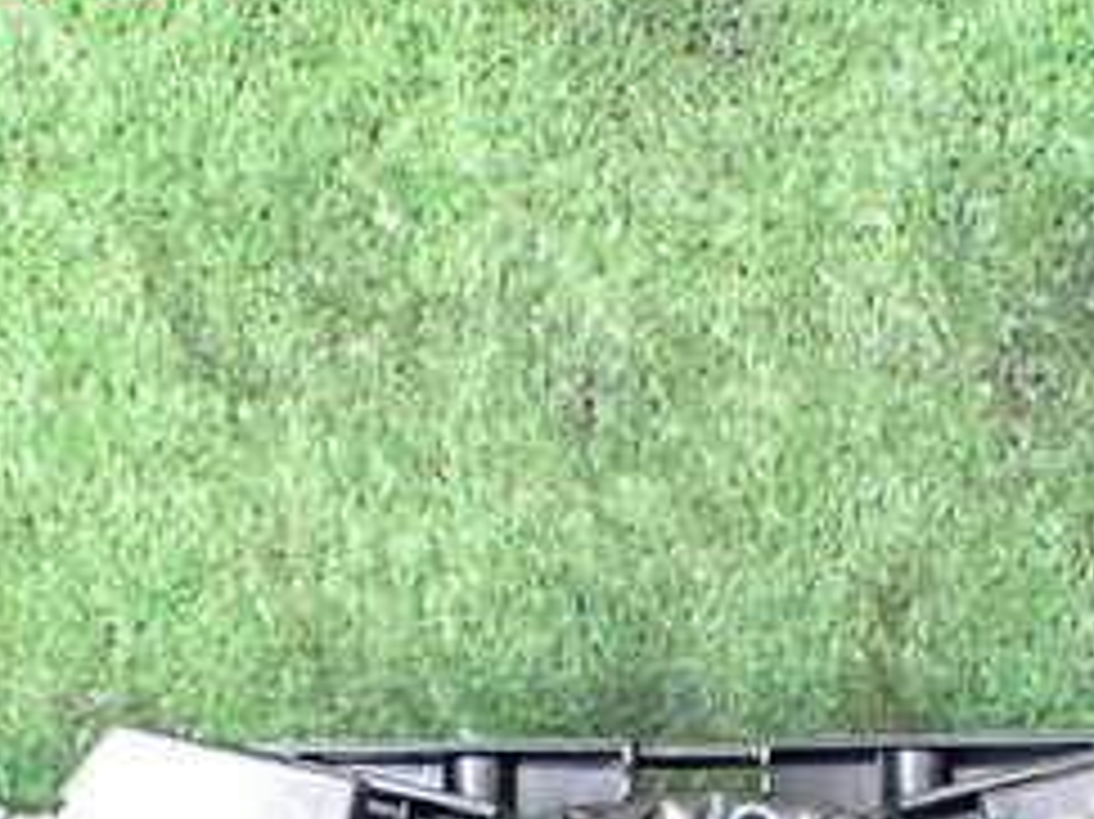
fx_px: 2338
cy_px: 914
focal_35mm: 74
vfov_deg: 19.0
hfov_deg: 26.2
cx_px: 725
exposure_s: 1/100
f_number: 2.3
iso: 800
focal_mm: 5.4
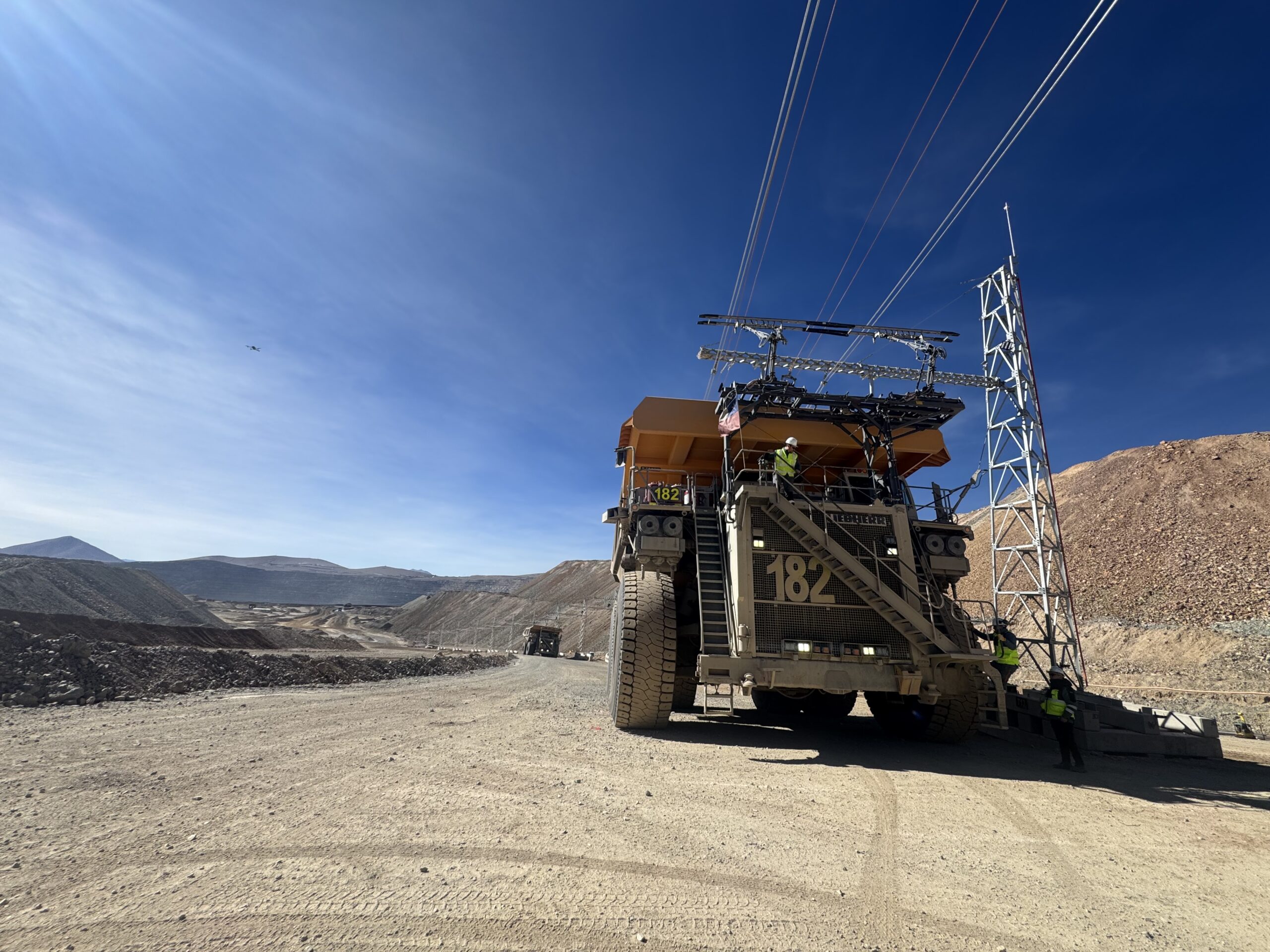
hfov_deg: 102.1
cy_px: 476
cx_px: 635
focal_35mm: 14
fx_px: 514
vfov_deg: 85.7
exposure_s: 1/1748
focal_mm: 2.22
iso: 50
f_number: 2.2
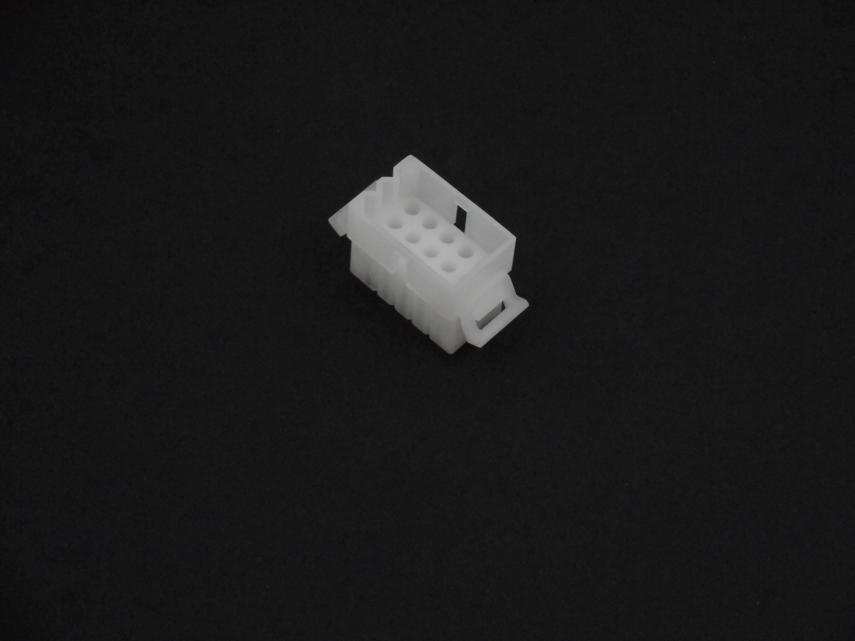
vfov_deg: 16.6
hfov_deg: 22.0
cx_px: 428
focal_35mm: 89
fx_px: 2198
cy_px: 320
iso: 800
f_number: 5.6
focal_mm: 15.9
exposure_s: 1/60
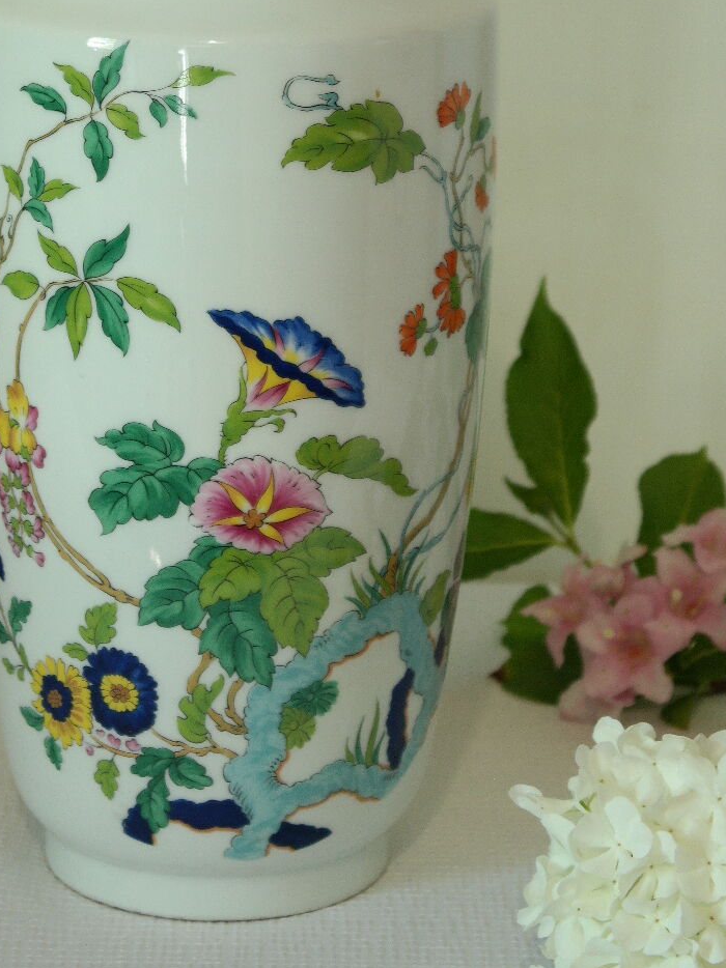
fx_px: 3833
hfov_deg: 10.8
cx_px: 203
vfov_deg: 14.3
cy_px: 127
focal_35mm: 137
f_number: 5.6
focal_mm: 50
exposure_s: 1/25
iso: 400
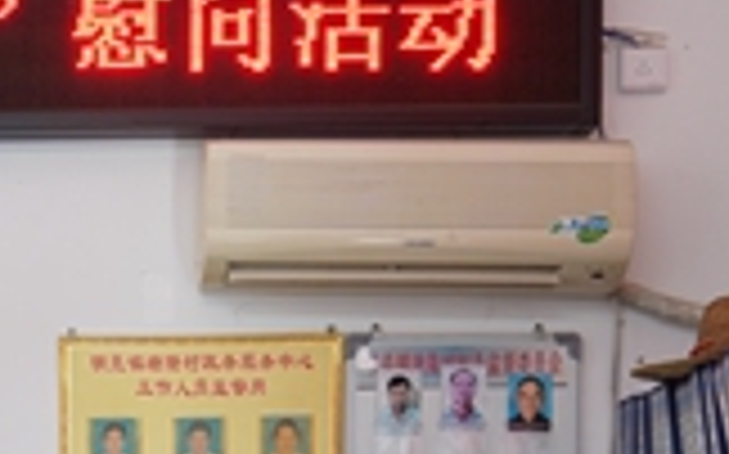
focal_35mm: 110
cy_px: 829
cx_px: -158
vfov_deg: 11.1
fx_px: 2184
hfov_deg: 18.0
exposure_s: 1/20
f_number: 4
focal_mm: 25
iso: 320
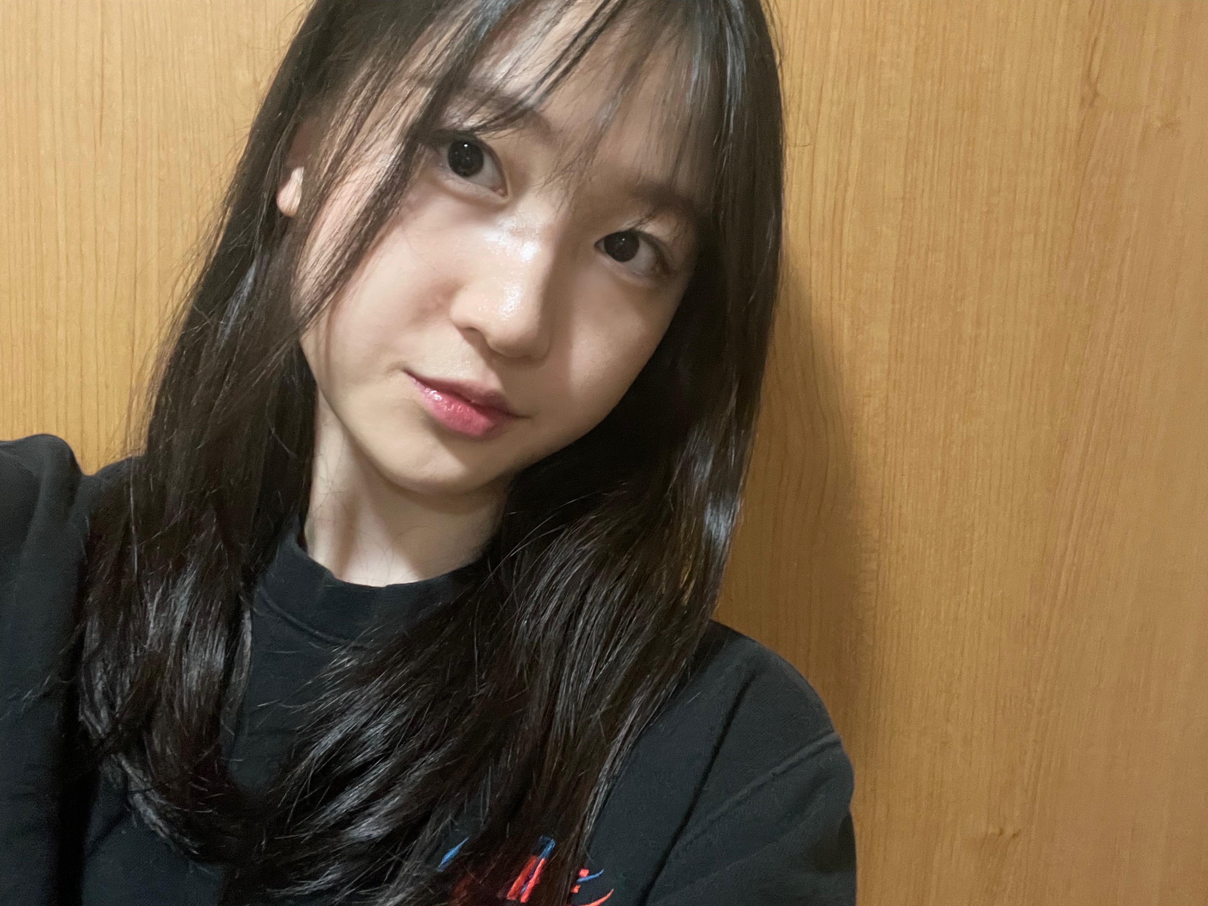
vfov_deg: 46.8
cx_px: 604
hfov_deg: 60.0
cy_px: 453
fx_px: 1047
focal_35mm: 30
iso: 640
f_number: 2.2
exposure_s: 1/17
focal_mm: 2.71
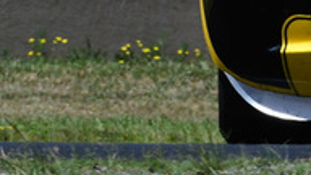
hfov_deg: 1.7
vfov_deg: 0.9
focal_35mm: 1307
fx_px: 10778
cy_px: -126
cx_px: 411
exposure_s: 1/640
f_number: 11
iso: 250
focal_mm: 200
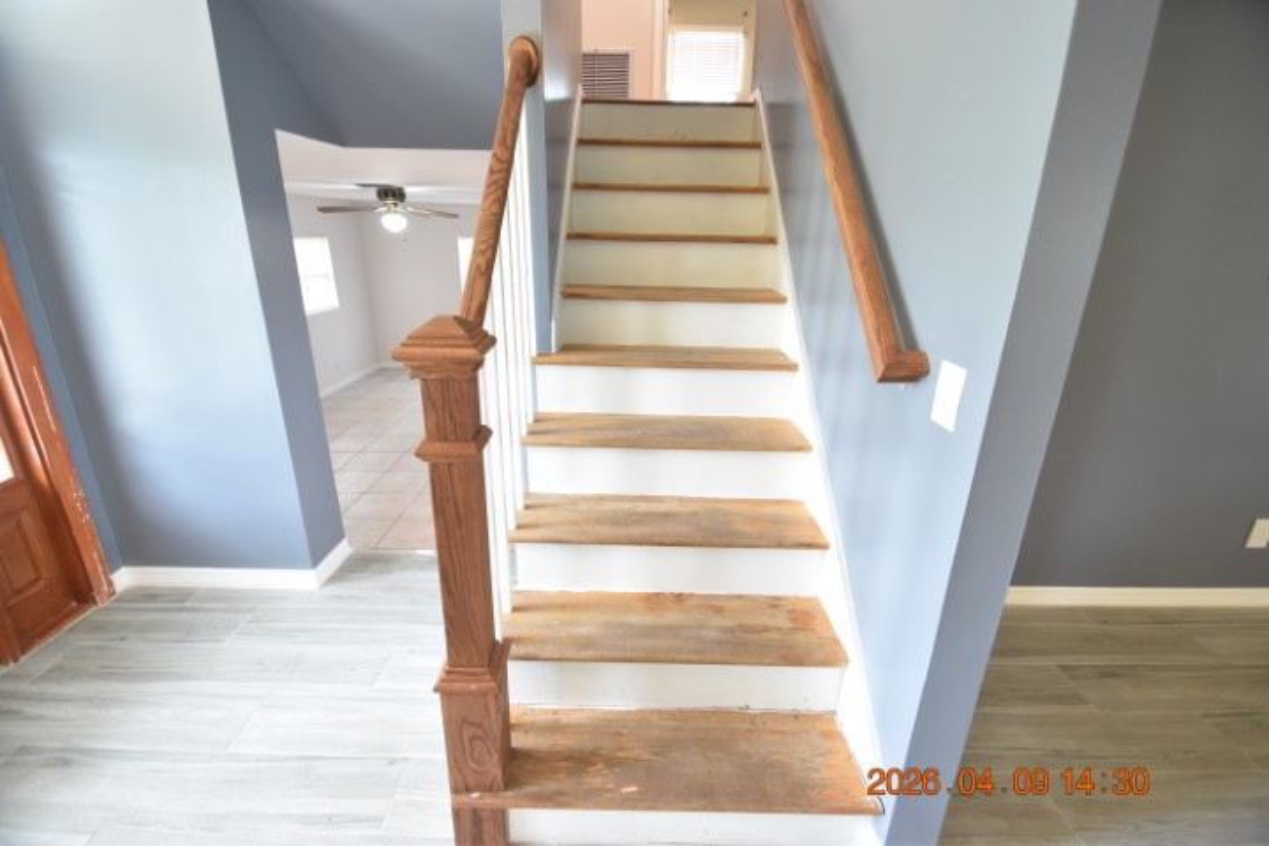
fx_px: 529
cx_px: 634
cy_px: 423
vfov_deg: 77.3
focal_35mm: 15
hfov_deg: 100.4
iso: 800
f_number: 3.5
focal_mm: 10
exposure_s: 1/30
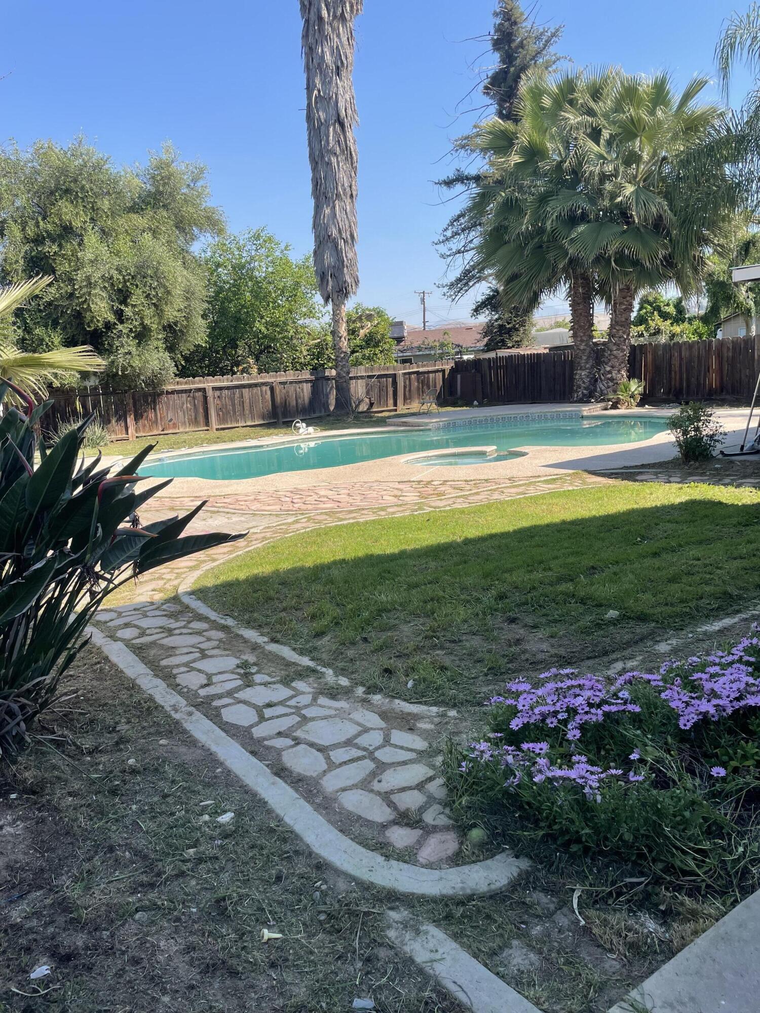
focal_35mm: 26
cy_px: 506
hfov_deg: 53.1
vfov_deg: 67.3
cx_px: 380
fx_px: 761
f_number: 1.6
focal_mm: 4.2
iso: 32
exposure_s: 1/1715
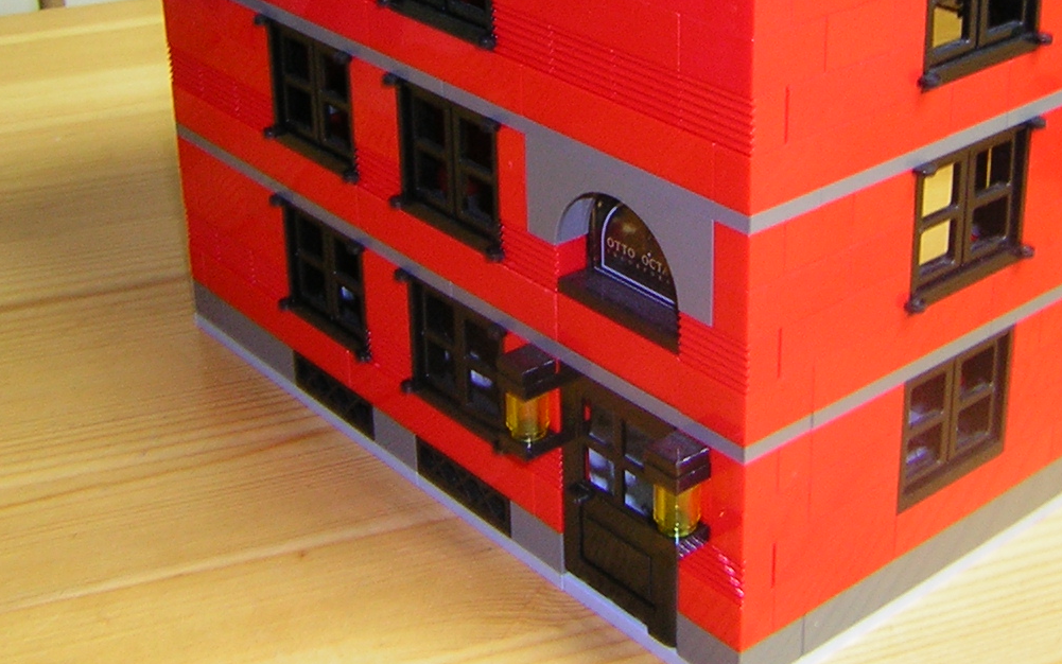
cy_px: 108
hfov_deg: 33.3
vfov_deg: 21.0
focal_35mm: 61
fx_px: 1766
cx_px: 651
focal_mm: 4.7
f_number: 5.2
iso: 62
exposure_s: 1/1.9
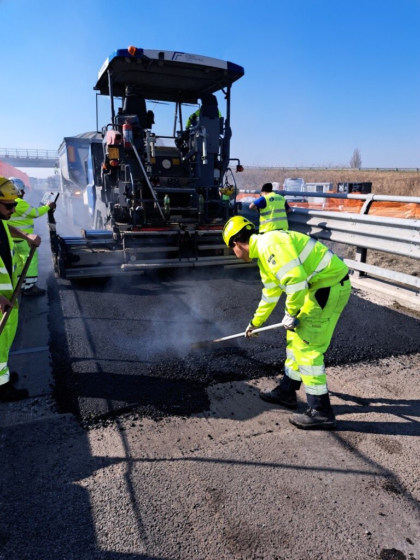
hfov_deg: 56.8
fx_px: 388
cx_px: 210
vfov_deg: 71.6
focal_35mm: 24
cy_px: 280
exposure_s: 1/710
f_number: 1.8
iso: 50
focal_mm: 5.23
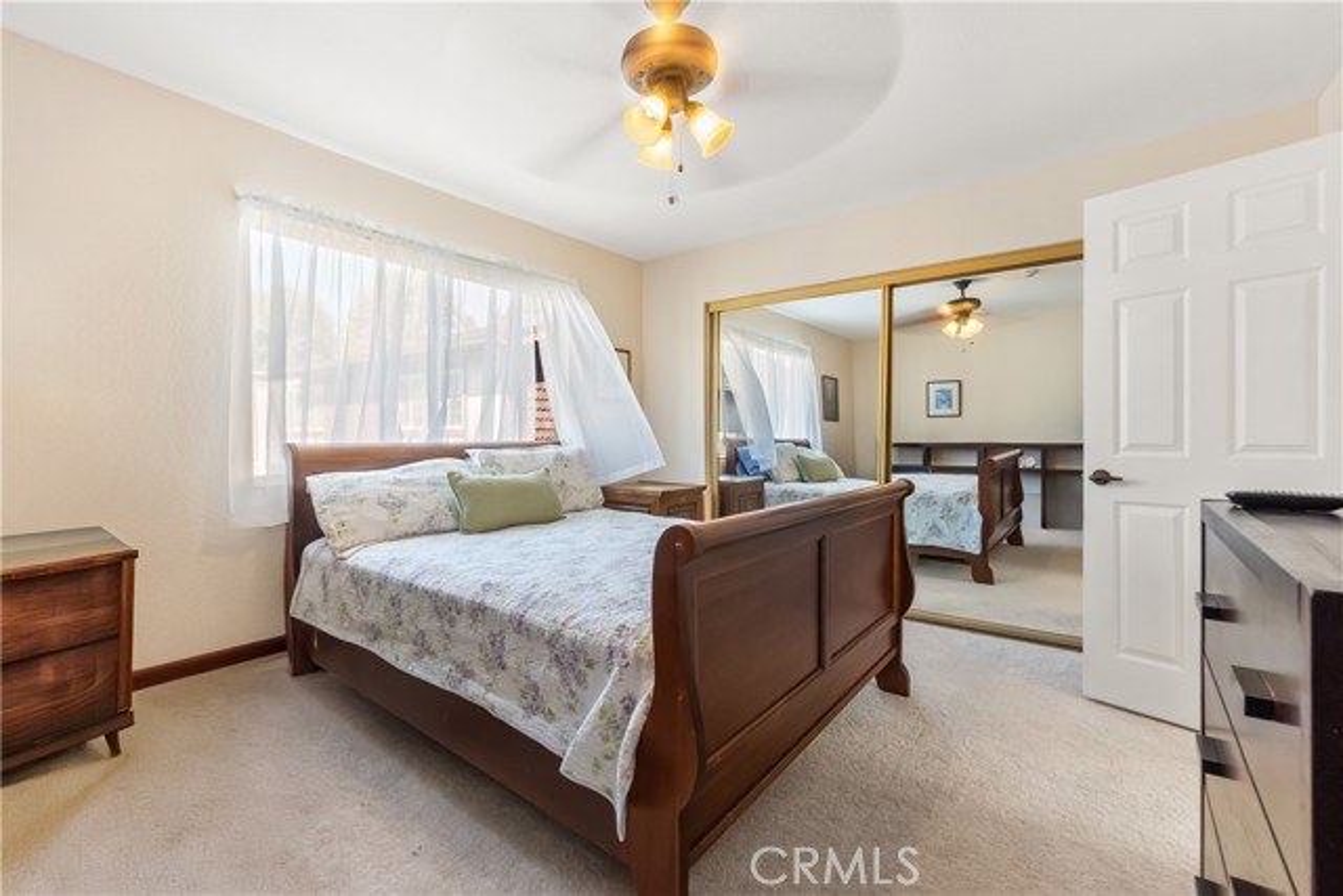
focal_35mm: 15
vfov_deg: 77.4
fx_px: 560
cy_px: 448
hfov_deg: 100.4
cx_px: 672
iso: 400
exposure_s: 1/5
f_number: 8
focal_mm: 10
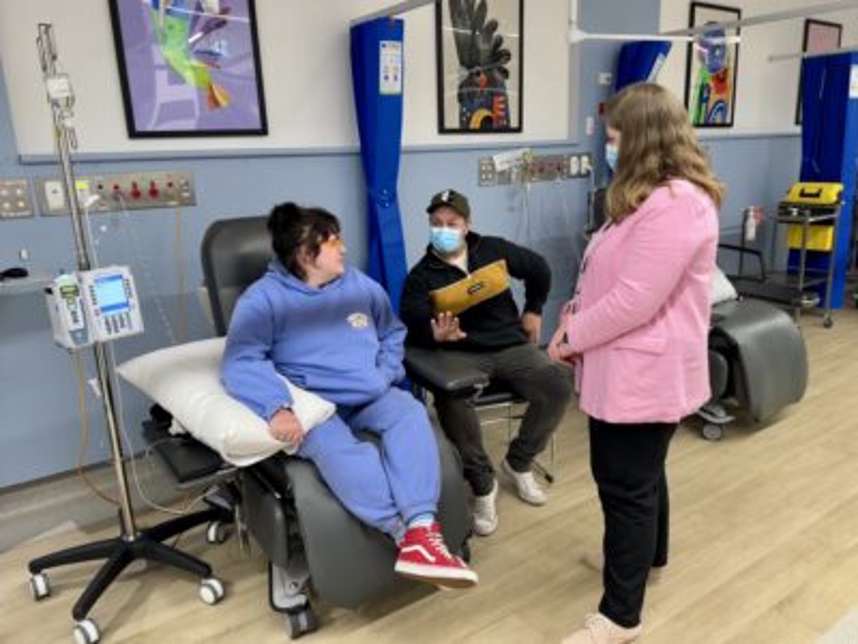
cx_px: 429
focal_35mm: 24
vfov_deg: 56.8
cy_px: 322
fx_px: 595
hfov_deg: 71.6
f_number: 1.78
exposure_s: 1/60
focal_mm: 6.86
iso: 250
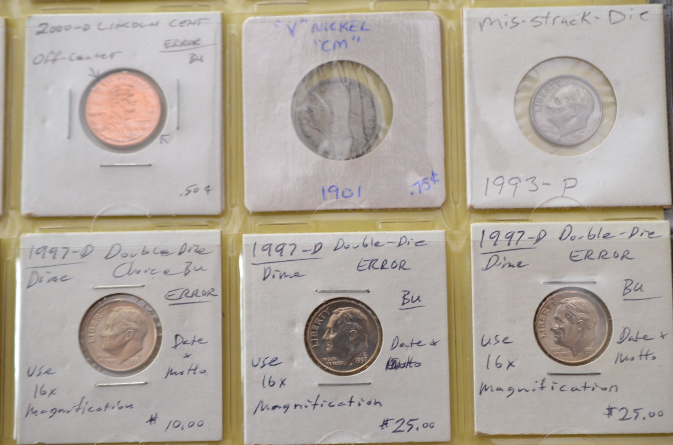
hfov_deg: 33.5
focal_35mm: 60
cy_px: 222
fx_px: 1119
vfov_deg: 22.5
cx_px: 336
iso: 1000
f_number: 4
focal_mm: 40
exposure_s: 1/60
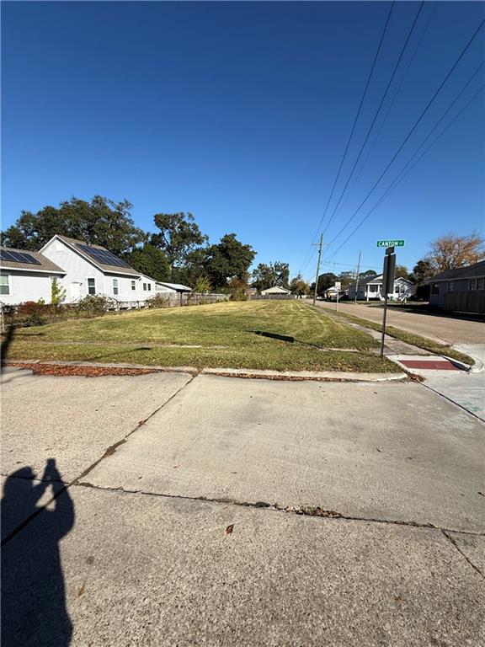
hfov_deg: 85.7
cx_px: 242
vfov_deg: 102.1
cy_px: 324
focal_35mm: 14
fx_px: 262
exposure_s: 1/2506
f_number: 2.2
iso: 50
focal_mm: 2.22
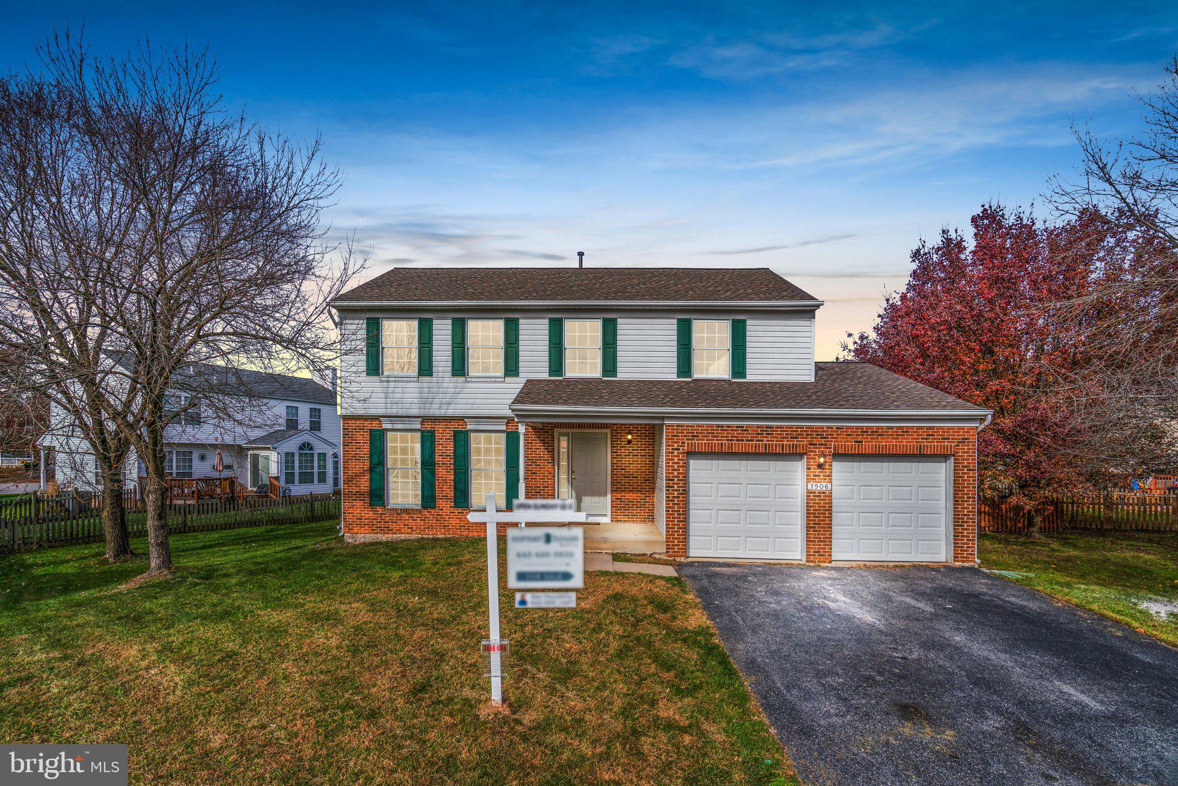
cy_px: 393
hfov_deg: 96.7
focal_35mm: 16
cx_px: 589
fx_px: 524
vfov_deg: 73.8
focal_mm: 16
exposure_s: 1/1000
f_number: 8
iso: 320
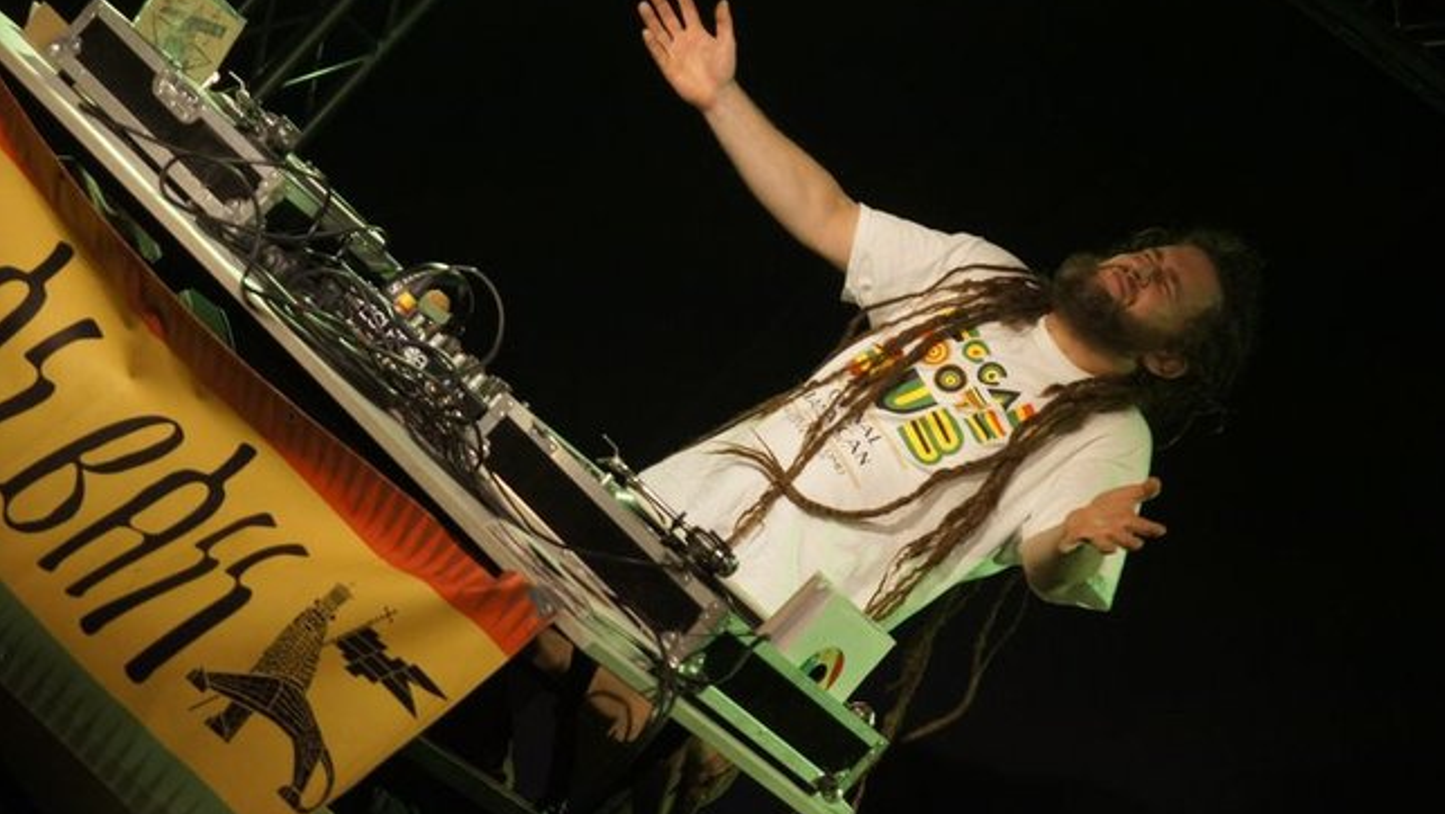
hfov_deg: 19.3
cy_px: 349
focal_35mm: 111
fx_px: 4254
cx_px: 728
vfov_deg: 10.9
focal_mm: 70
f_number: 4.5
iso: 1600
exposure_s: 1/125
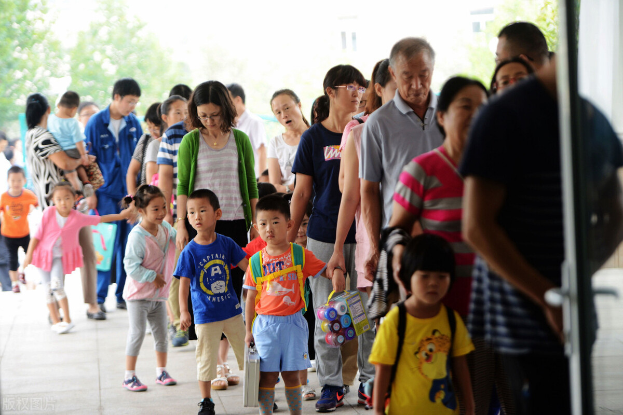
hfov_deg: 18.3
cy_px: 208
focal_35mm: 112
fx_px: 1938
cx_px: 312
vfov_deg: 12.2
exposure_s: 1/125
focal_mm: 112
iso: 450
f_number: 2.8
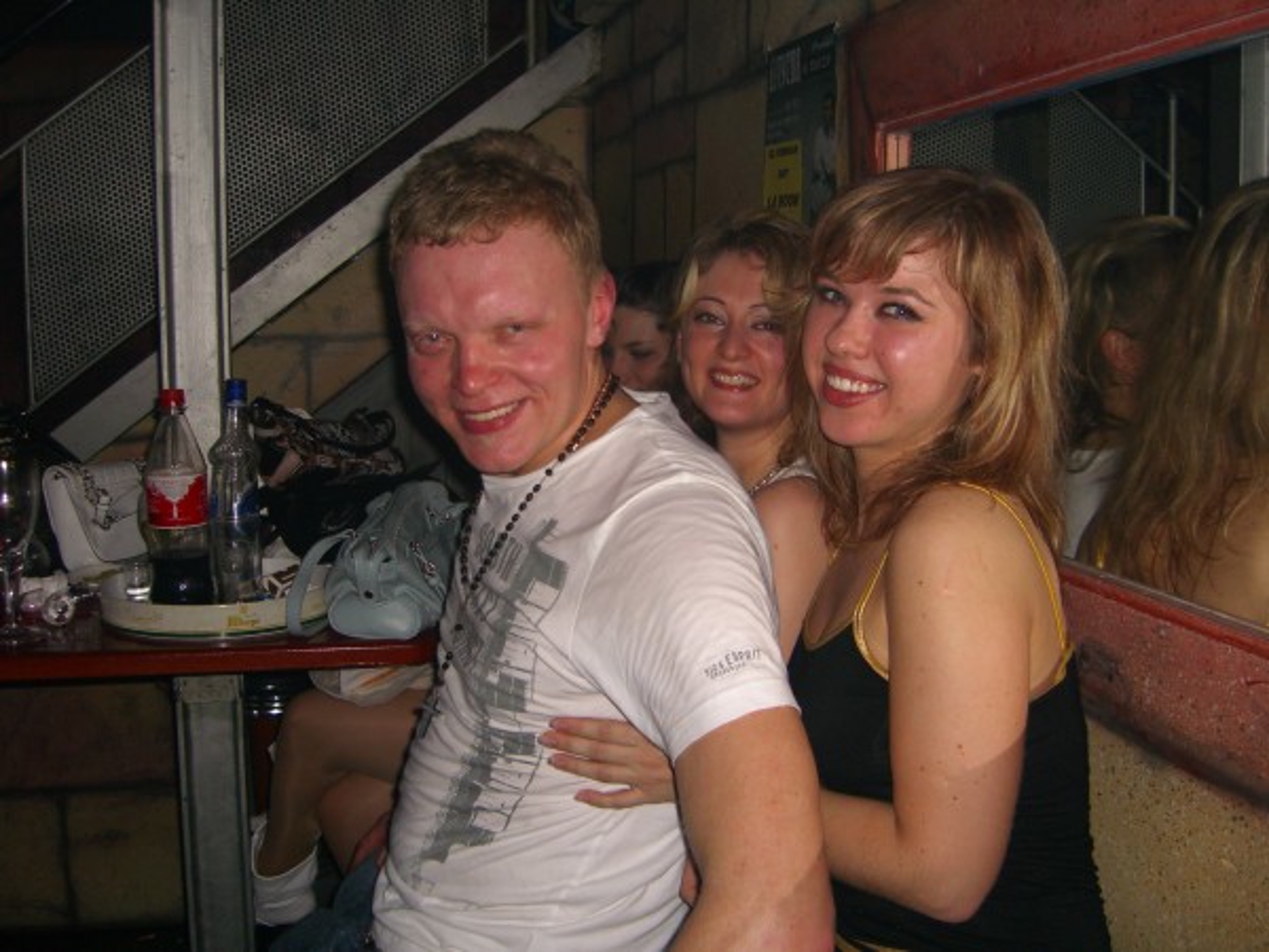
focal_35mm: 38
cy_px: 476
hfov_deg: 49.0
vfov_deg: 37.7
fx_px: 1393
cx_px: 634
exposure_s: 1/60
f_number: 2.8
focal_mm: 7.9
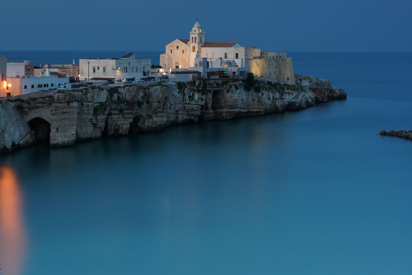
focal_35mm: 70
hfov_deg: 28.6
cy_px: 68
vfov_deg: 19.2
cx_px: 160
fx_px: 805
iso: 100
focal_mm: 43.2
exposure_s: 30
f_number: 9
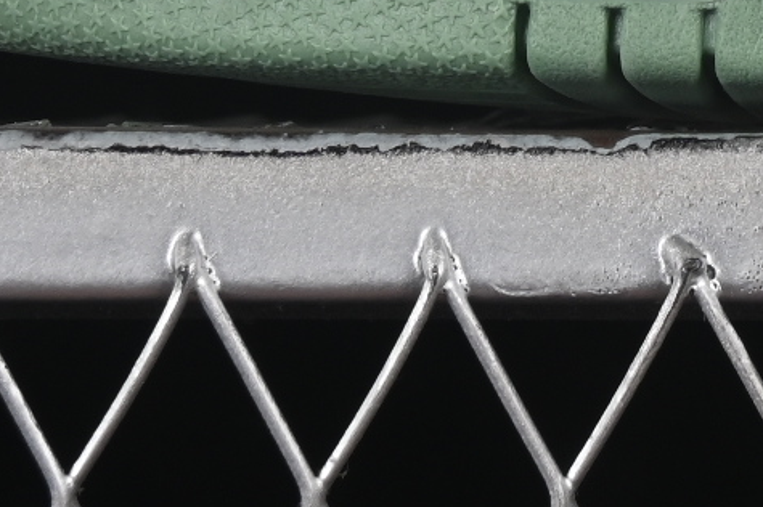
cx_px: 1353
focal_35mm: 440
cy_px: -794
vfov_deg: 3.1
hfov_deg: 4.6
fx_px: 9319
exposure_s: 1/100
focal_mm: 50
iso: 160
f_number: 8
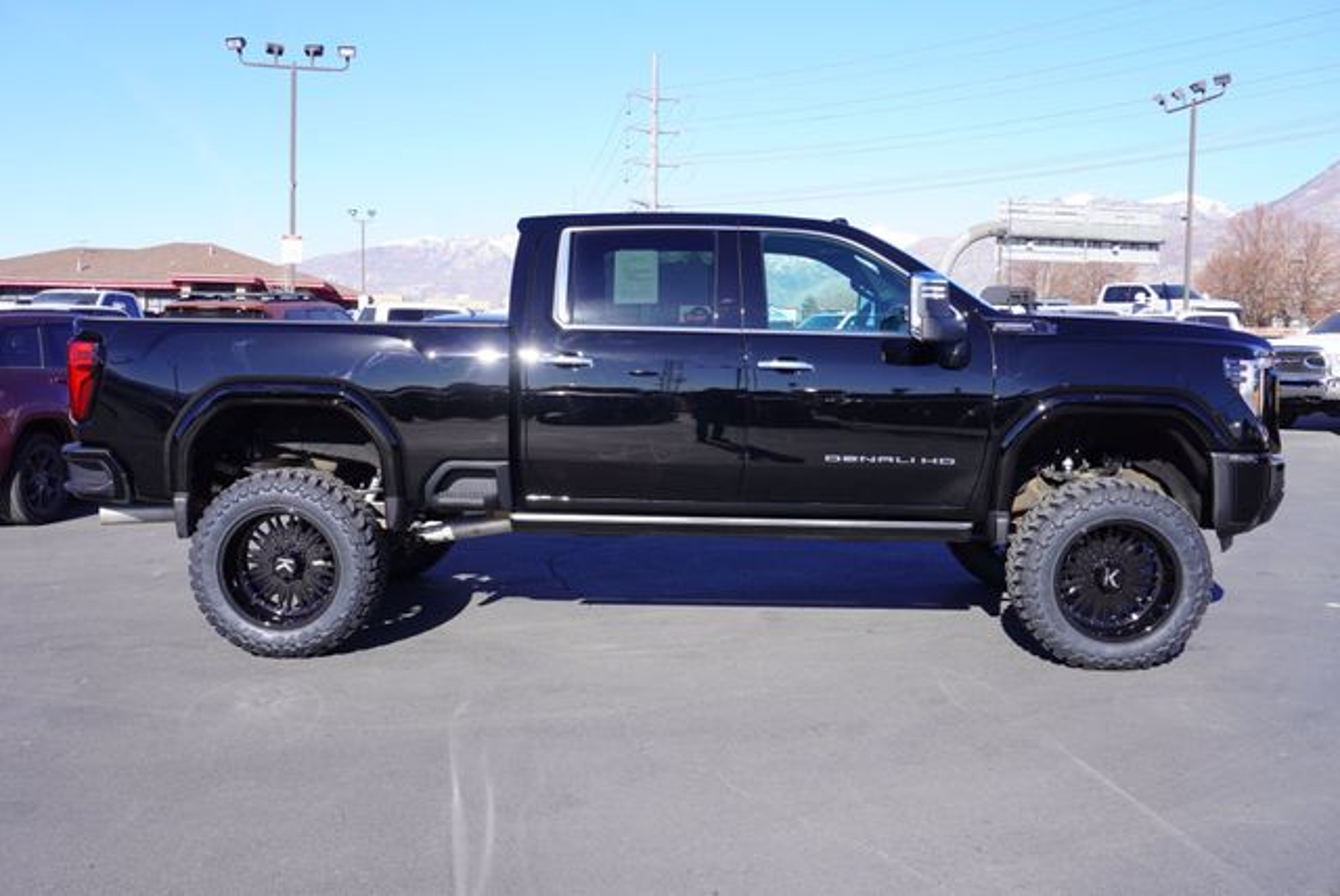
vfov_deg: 40.0
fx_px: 1229
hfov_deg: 57.2
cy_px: 448
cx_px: 670
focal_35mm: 33
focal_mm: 22
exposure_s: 1/125
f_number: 8
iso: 100
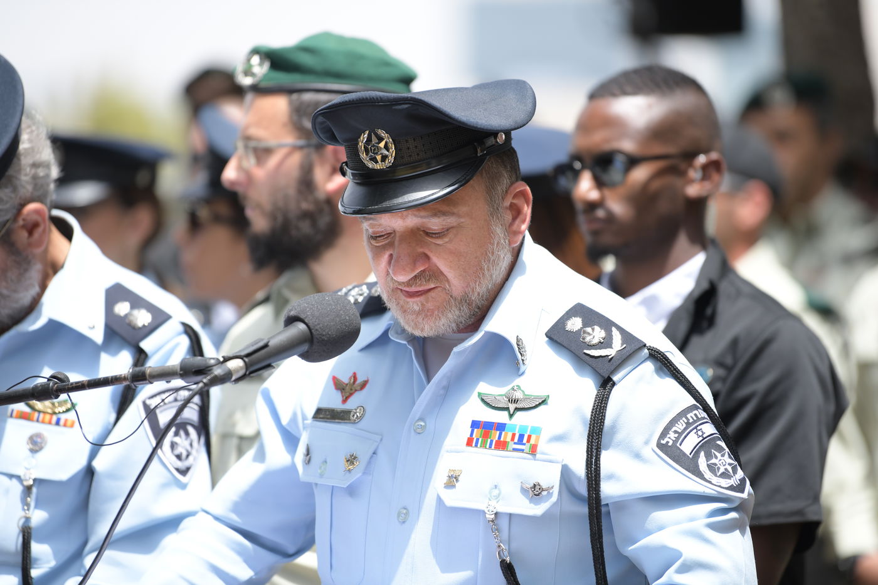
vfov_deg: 6.9
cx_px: 439
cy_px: 292
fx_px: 4877
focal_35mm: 200
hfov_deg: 10.3
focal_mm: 200
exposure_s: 1/2500
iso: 500
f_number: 2.8
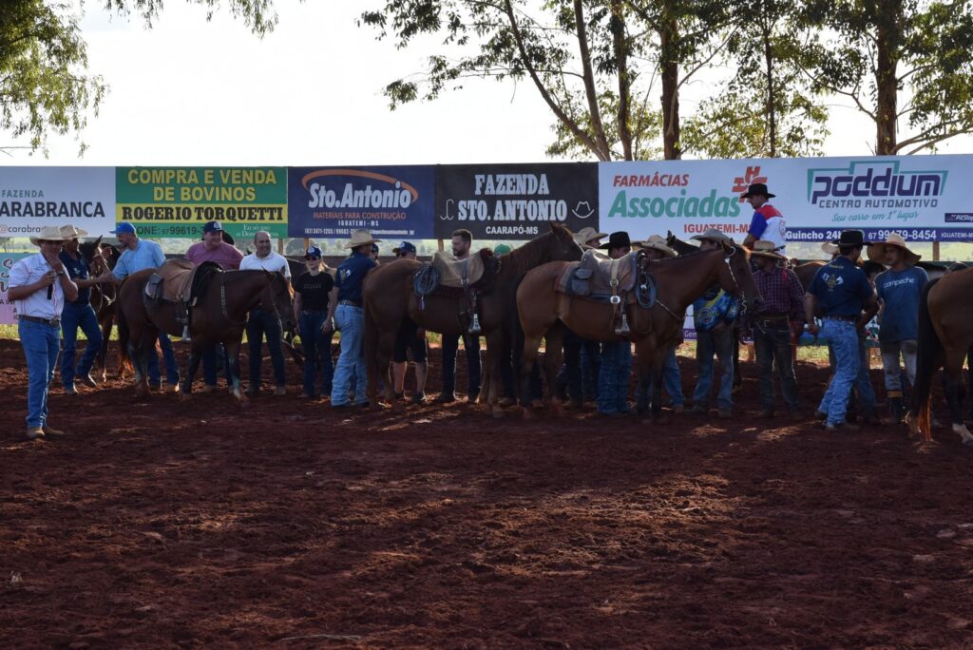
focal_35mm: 72
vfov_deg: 19.0
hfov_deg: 28.1
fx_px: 1947
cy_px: 325
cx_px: 486
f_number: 10
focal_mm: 48
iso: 400
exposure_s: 1/400
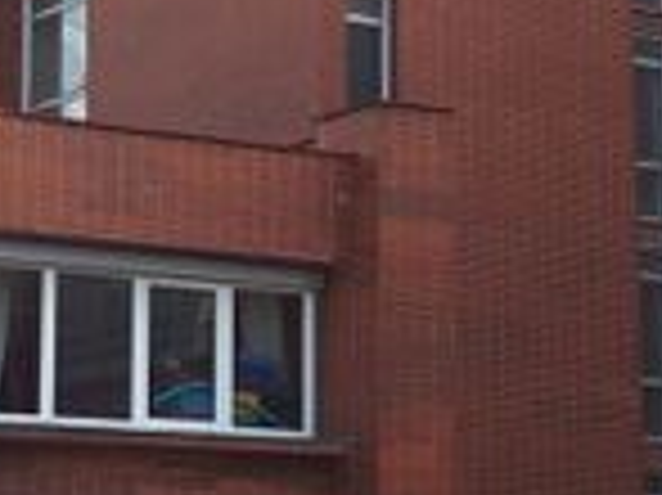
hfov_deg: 14.1
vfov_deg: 10.6
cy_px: 130
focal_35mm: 140
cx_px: 270
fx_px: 2675
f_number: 1.9
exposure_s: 1/386
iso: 40
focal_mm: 3.6
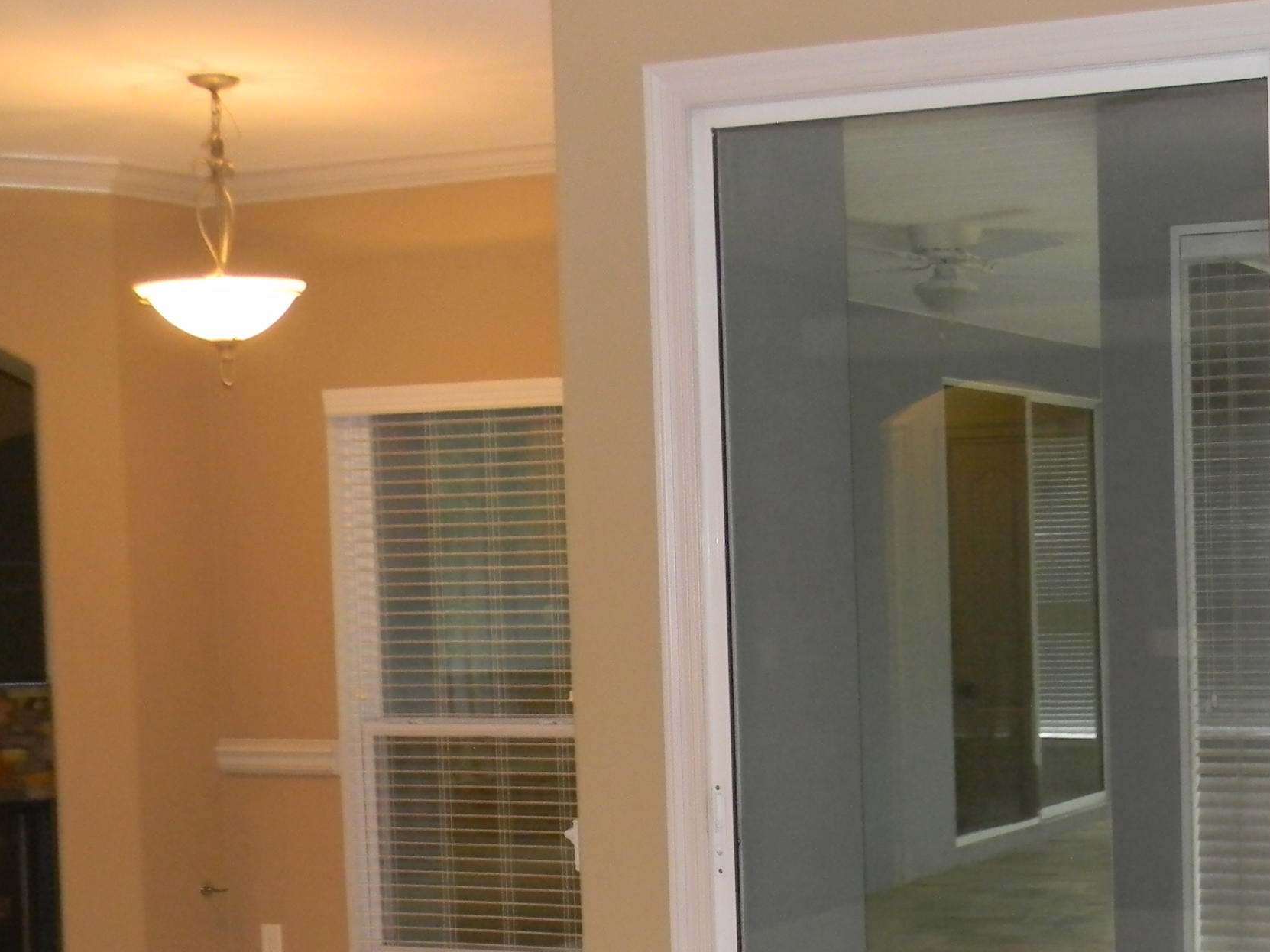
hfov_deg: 28.9
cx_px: 1095
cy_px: 699
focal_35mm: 65
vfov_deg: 22.4
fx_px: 2384
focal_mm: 6.4
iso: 312
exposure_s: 1/30
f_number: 3.7
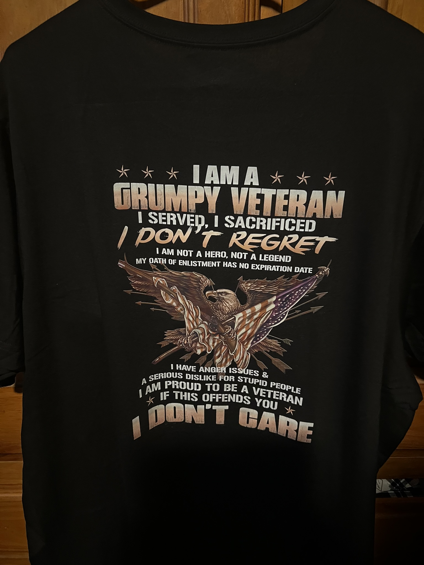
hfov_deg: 53.1
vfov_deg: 67.3
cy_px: 282
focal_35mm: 26
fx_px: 425
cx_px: 212
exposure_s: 1/24
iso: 1000
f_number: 1.5
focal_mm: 5.7
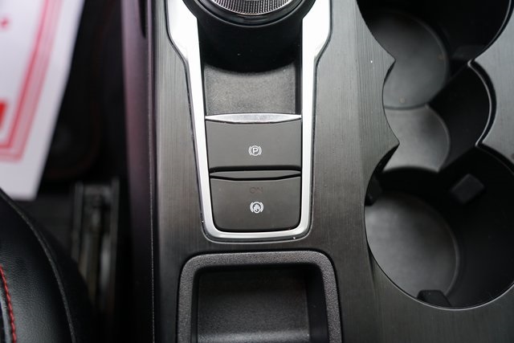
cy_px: 172
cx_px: 257
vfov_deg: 34.2
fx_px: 557
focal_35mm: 39
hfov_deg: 49.5
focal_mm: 39
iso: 800
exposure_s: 1/60
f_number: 4
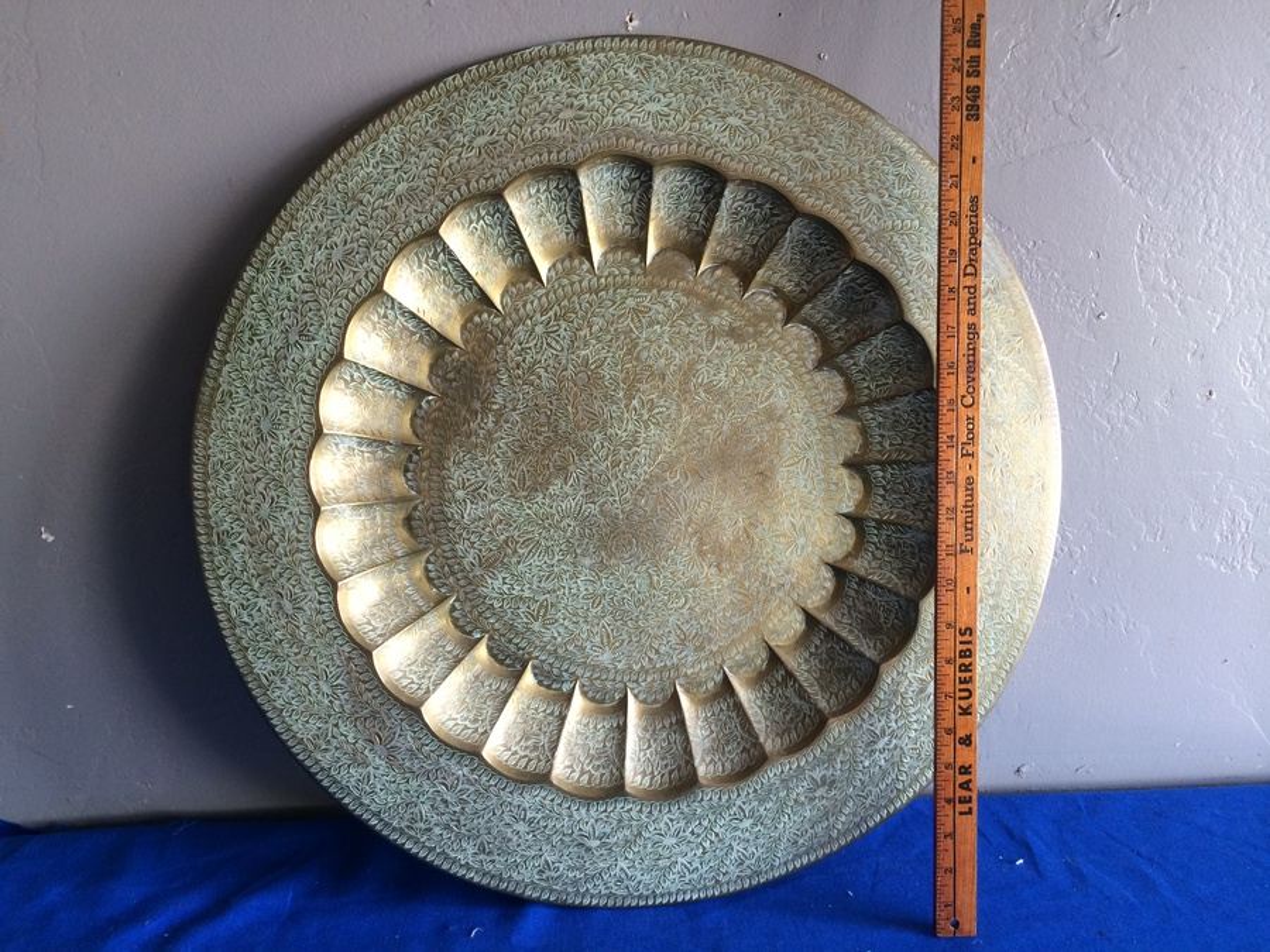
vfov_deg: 46.8
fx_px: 1101
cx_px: 635
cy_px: 476
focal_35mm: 30
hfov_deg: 60.0
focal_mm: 4.12
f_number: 2.2
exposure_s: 1/30
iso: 100
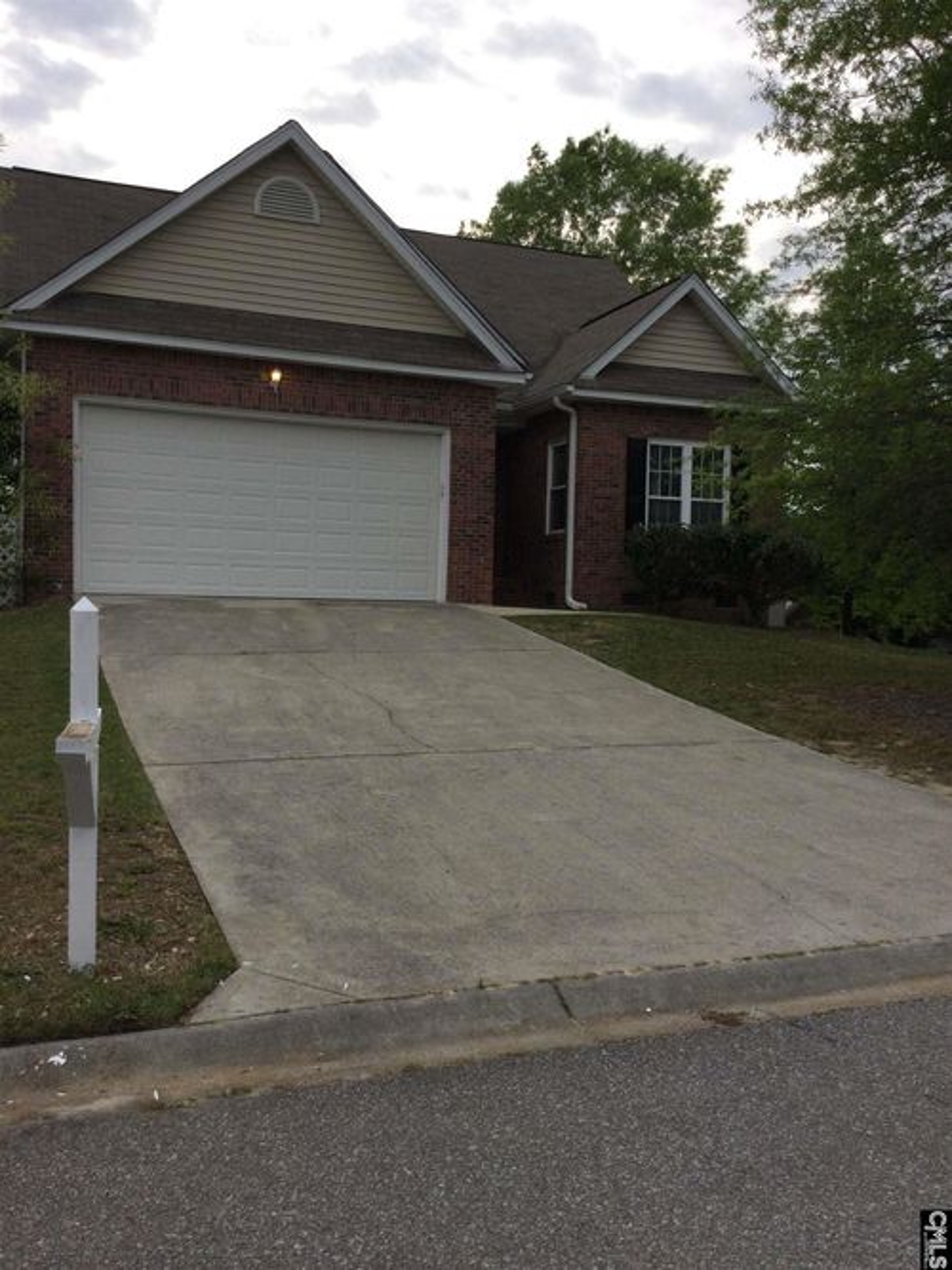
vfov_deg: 58.4
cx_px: 476
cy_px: 635
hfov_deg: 45.4
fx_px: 1137
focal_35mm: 31
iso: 25
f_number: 2.4
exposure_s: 1/182
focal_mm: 3.3
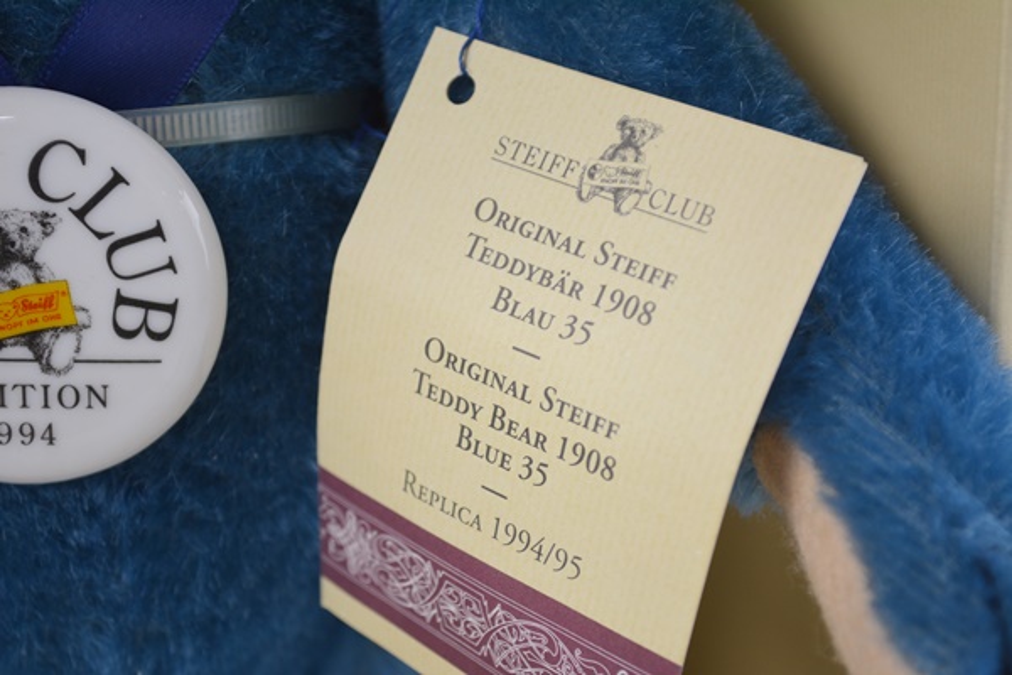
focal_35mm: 75
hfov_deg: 27.0
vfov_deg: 18.2
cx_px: 506
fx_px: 2108
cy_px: 338
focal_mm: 50
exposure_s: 1/125
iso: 320
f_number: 5.6
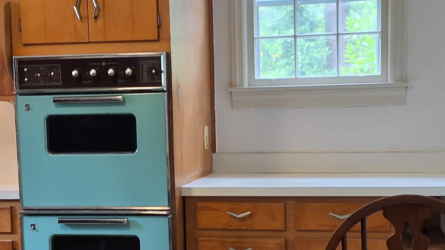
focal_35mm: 60
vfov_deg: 19.9
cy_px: 184
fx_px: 708
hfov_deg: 34.9
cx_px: 222
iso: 64
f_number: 1.9
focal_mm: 2.91
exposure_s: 1/50
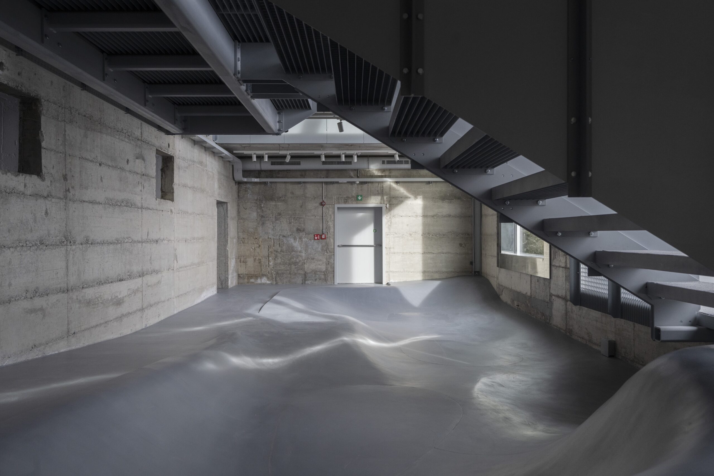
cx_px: 357
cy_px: 238
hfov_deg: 61.9
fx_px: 595
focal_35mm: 30
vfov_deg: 43.6
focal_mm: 30
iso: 720
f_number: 6.3
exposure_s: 1/125
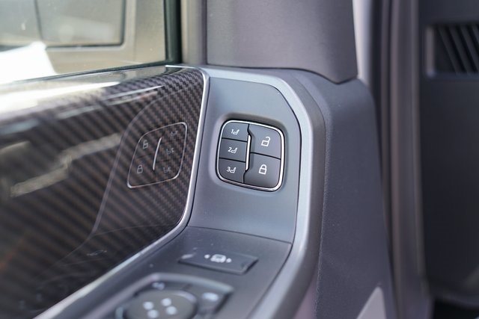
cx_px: 240
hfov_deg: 43.6
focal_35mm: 45
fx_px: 599
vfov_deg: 29.9
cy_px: 160
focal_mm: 45
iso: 125
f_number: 4
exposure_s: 1/60
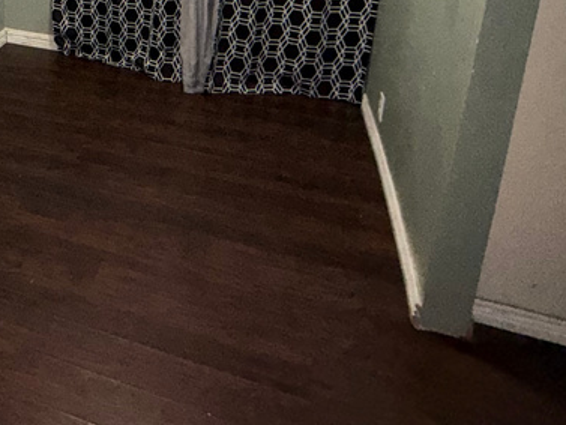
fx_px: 622
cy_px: -44
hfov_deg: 42.9
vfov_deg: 33.0
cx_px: 15
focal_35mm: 38
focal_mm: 2.22
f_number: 2.2
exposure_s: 1/40
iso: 200
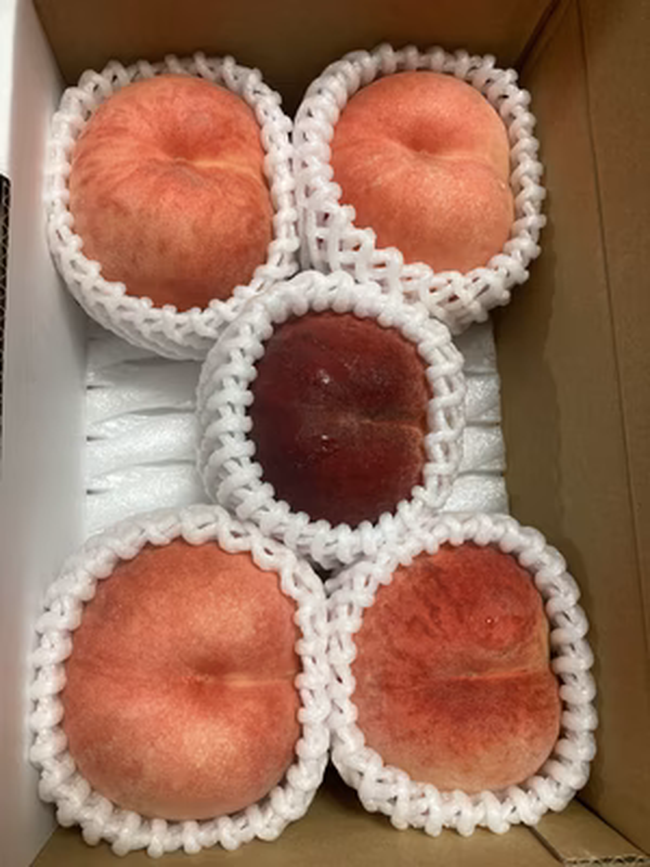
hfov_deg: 49.7
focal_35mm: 28
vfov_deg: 63.4
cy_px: 434
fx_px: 701
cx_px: 325
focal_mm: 3.99
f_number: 1.8
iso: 125
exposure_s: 1/60
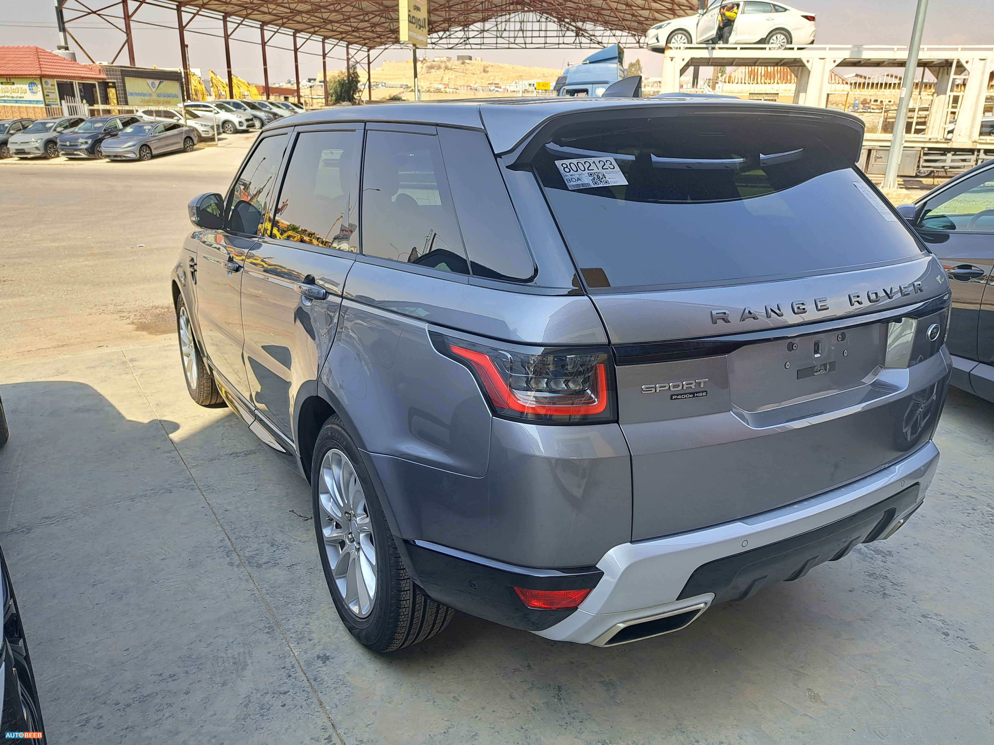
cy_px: 372
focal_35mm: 24
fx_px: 689
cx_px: 497
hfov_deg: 71.6
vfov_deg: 56.8
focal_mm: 5.23
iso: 50
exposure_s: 1/319
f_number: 1.8
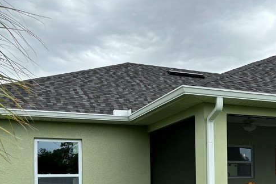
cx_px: 275
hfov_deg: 32.3
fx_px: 437
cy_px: 175
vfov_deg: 23.0
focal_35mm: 57
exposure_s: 1/1027
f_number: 1.6
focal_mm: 5.96
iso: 50
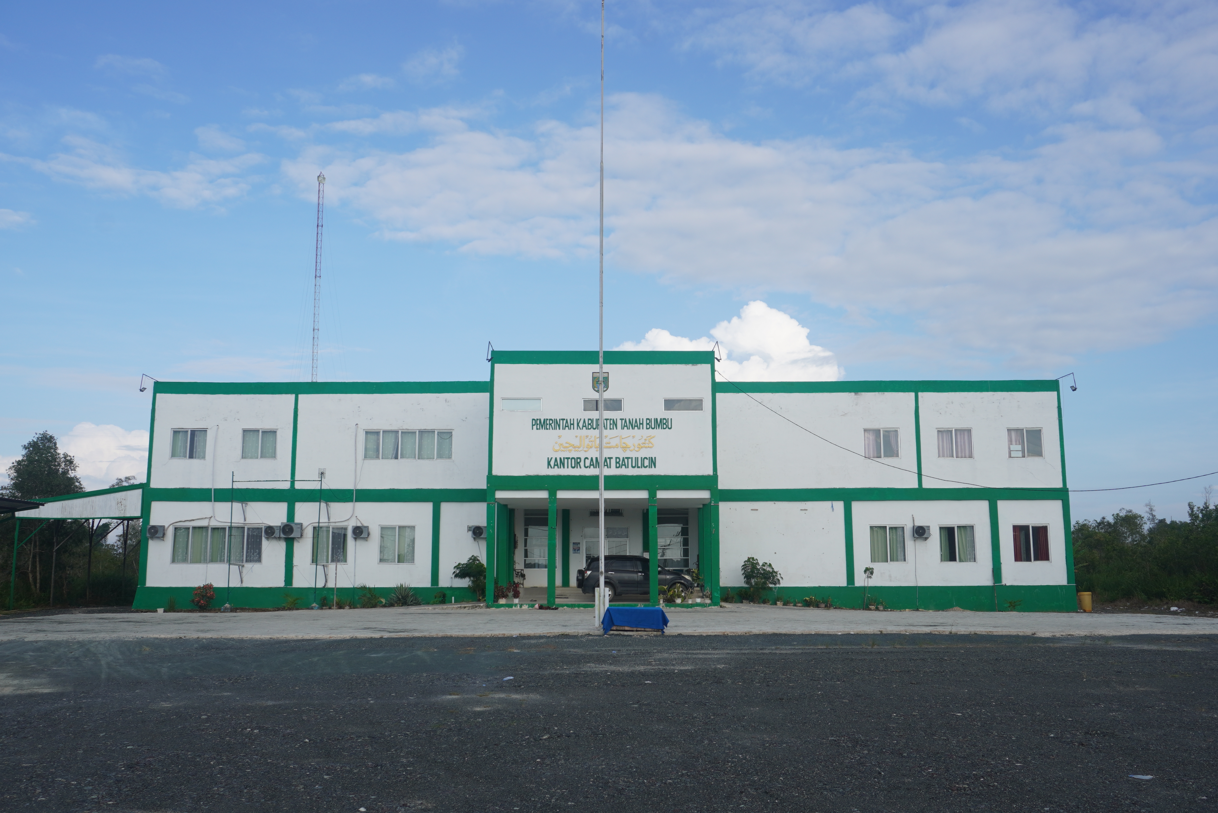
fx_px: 1066
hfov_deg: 59.5
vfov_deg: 41.8
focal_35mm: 32
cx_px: 609
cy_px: 406
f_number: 11
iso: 100
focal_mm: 21
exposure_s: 1/125
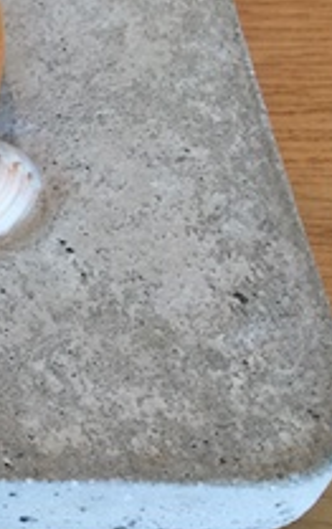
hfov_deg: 12.6
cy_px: 197
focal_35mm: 94
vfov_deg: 22.0
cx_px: -279
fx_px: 1358
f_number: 2.2
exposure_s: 1/17
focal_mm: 4.15
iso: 64
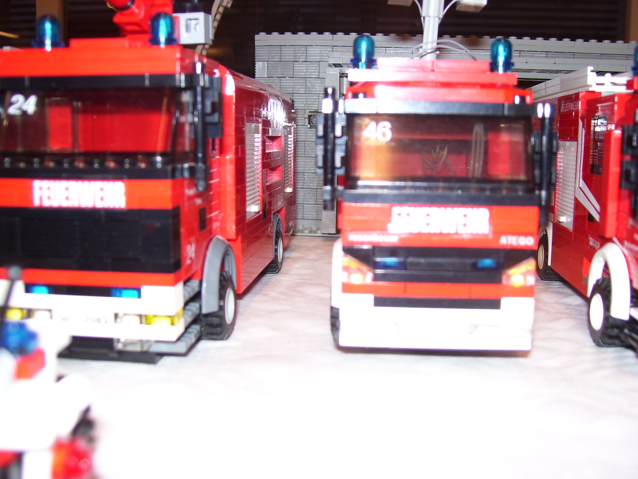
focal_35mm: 36
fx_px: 664
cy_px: 240
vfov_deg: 39.7
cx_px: 319
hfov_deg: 51.4
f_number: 2.7
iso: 80
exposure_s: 1/60
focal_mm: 6
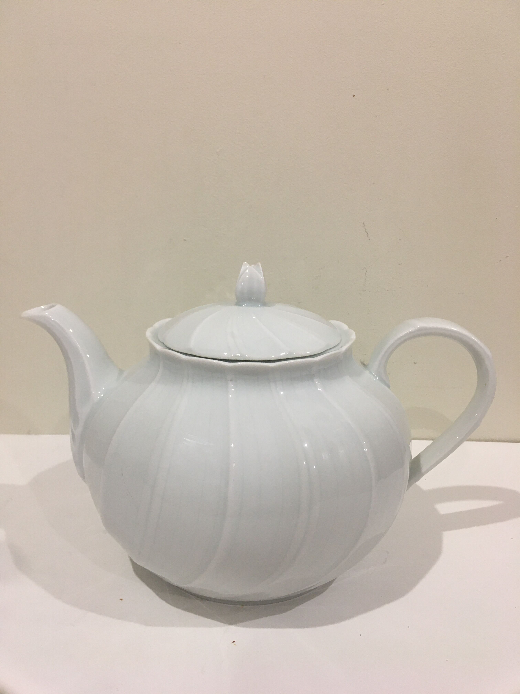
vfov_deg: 61.7
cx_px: 260
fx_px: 581
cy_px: 347
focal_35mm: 29
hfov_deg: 48.2
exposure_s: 1/33
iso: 64
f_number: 2.2
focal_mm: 4.15
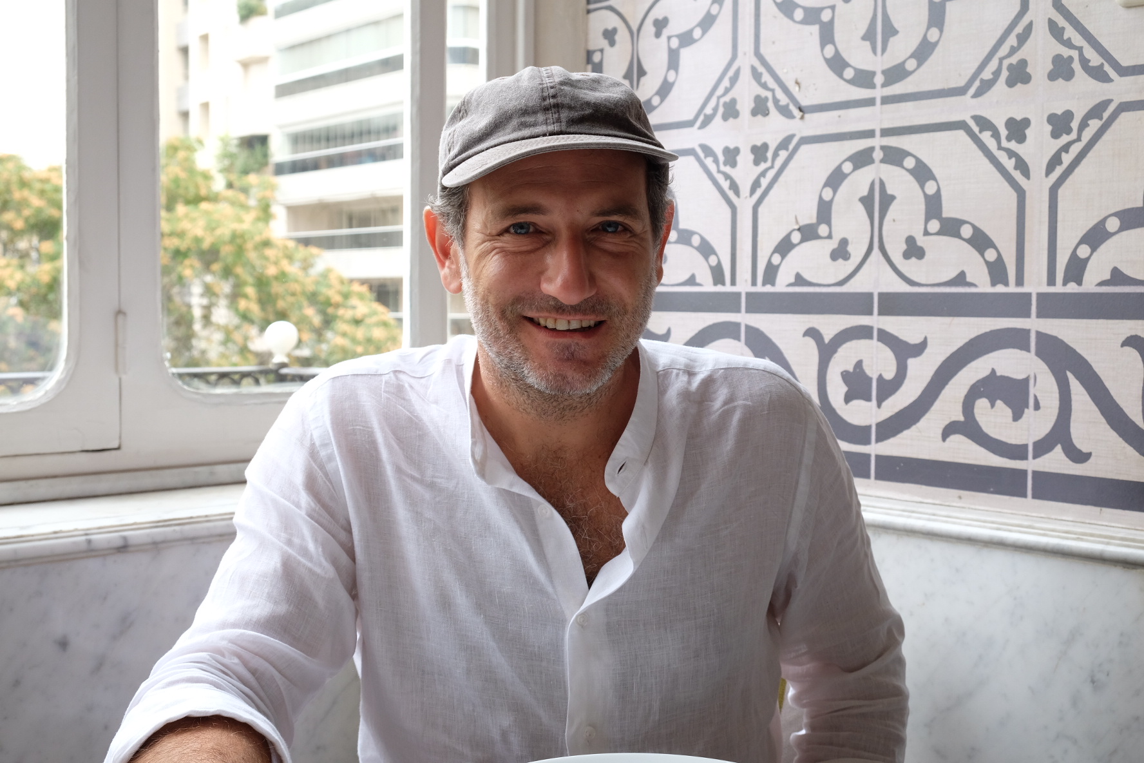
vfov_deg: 31.9
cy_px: 382
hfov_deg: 46.4
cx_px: 572
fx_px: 1335
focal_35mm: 42
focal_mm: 27.7
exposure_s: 1/125
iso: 800
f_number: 5.6
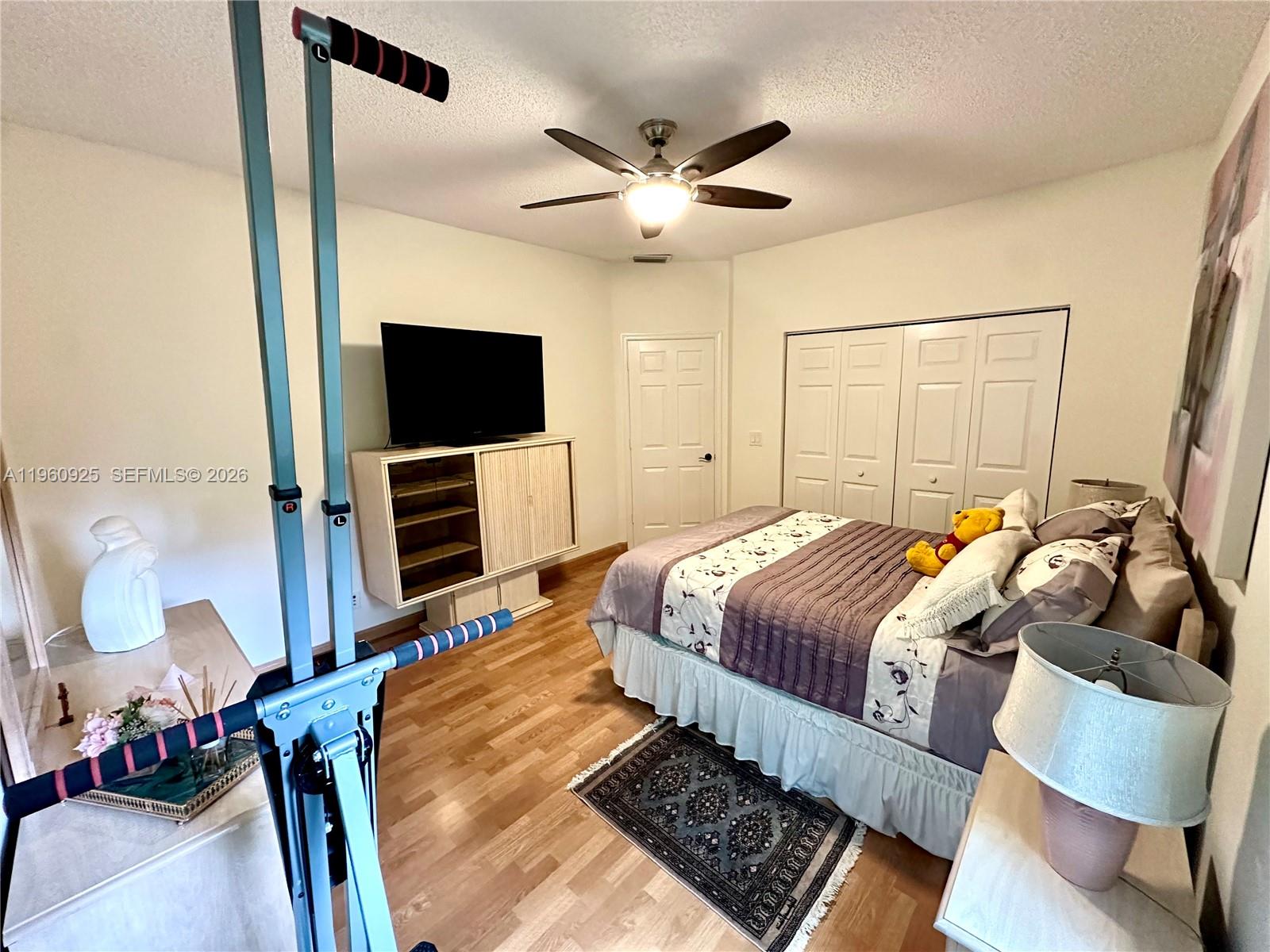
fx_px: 514
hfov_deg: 102.1
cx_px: 635
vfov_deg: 85.7
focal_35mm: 14
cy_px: 476
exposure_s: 1/60
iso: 800
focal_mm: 2.22
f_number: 2.2
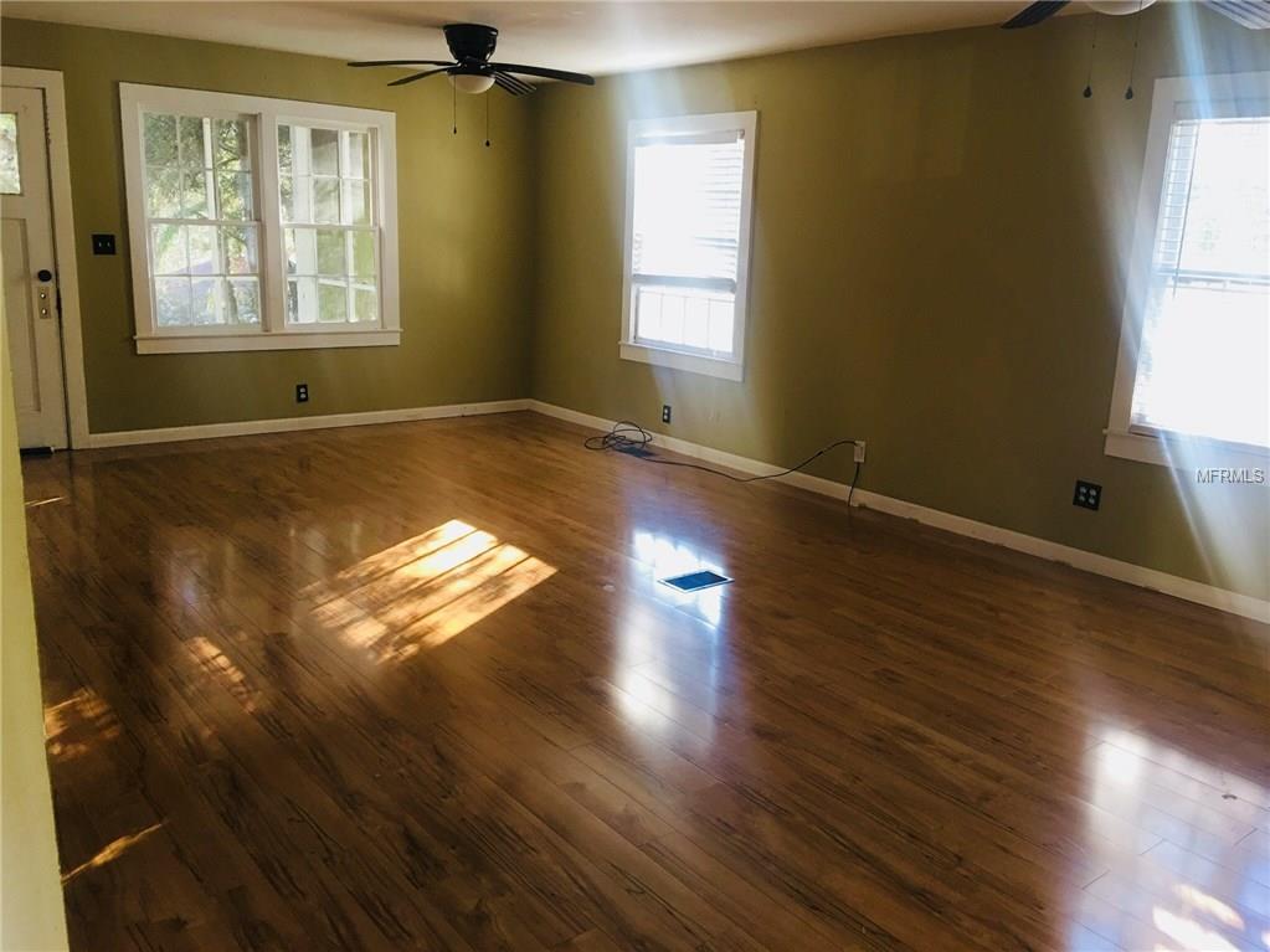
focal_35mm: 29
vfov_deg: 48.2
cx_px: 635
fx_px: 1064
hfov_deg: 61.7
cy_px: 476
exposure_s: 1/15
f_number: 2.2
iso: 40
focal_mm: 4.15
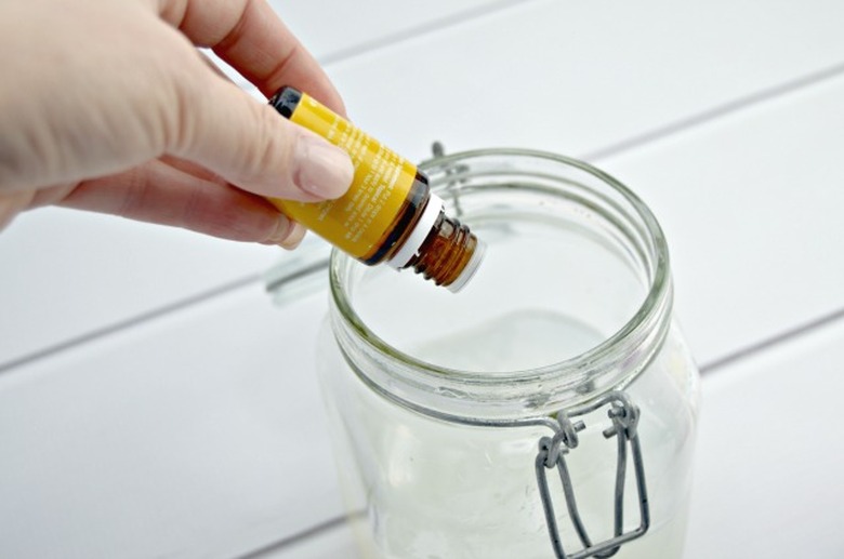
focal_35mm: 57
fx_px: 1334
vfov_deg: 23.7
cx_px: 422
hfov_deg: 35.1
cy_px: 280
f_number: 4.8
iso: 180
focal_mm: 38
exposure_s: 1/125
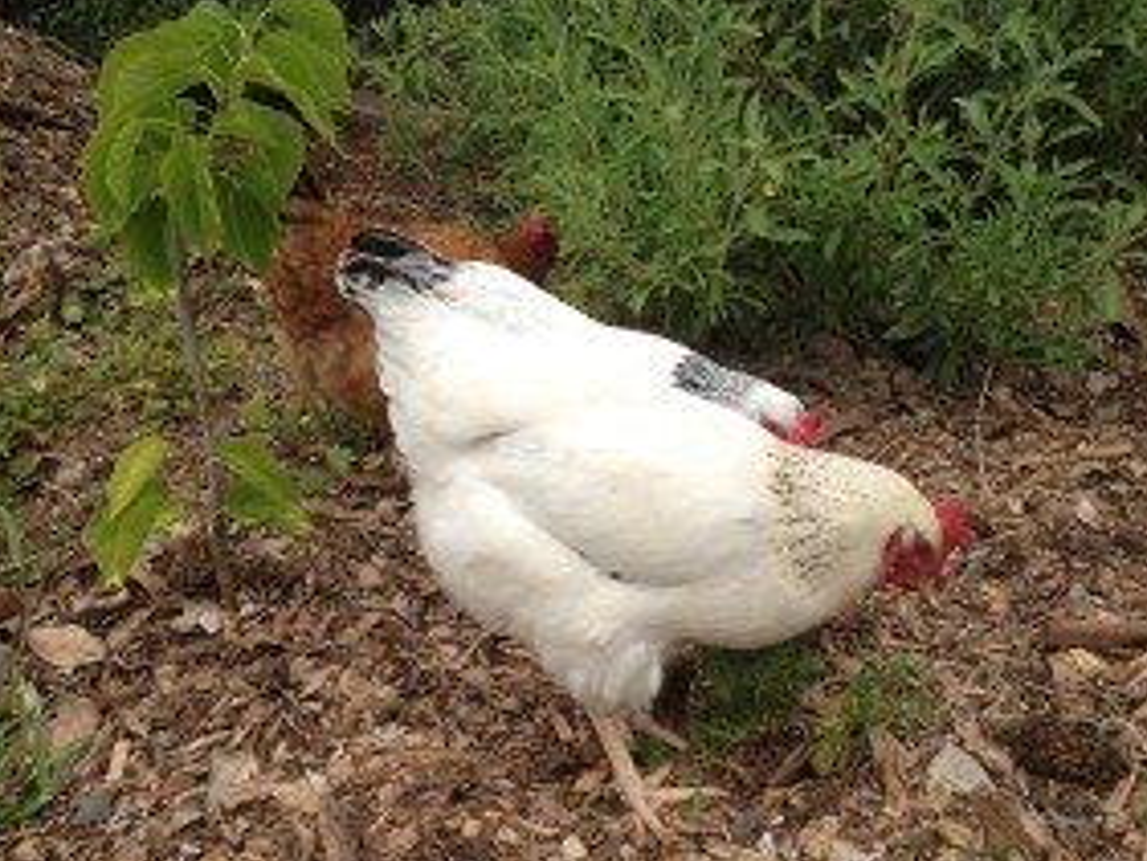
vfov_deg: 30.9
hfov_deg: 40.4
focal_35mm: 47
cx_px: 616
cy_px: 469
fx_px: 1558
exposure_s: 1/985
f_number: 2.4
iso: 50
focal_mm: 4.13
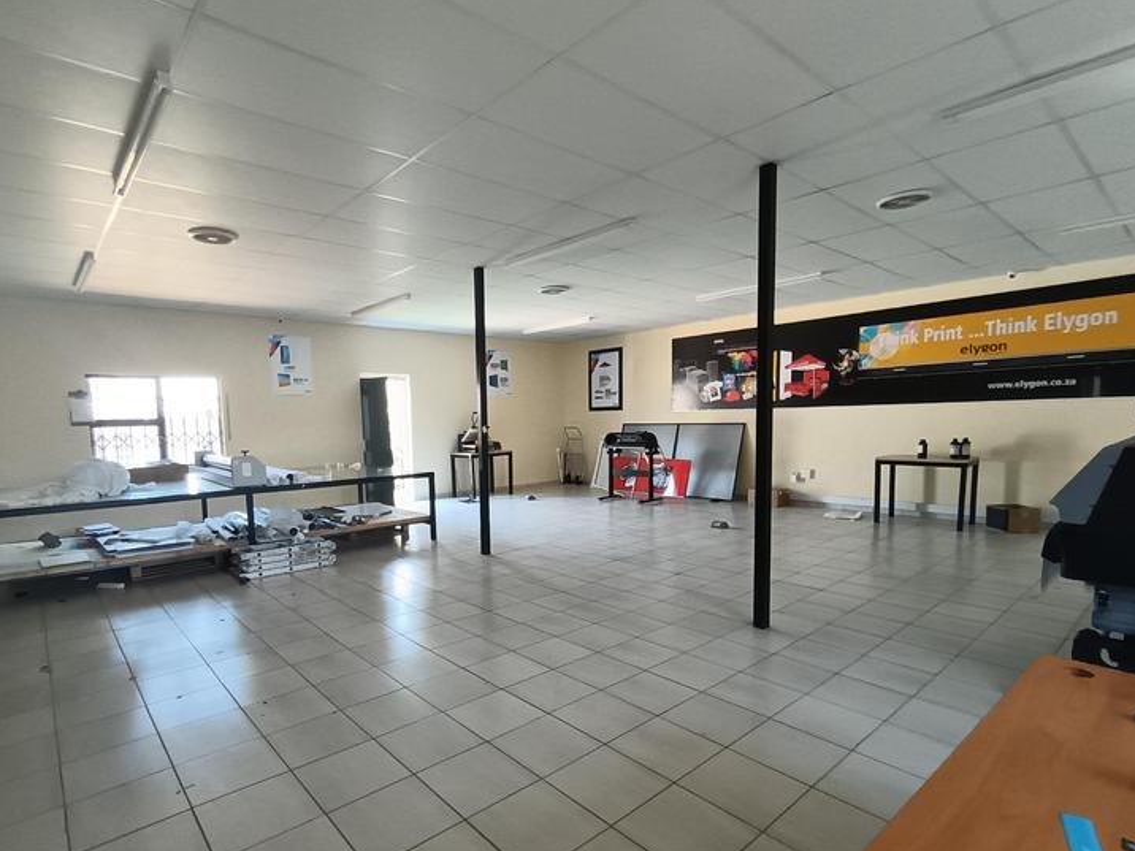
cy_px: 469
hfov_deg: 84.6
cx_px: 531
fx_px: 623
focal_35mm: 19
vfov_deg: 68.5
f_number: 2.2
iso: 716
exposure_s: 1/33.3
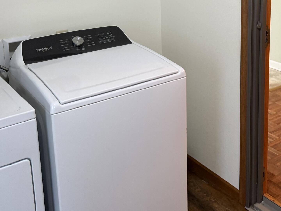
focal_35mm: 50
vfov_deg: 27.8
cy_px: 13
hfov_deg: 37.5
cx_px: 202
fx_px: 406
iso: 320
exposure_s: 1/60
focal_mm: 6.76
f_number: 1.78
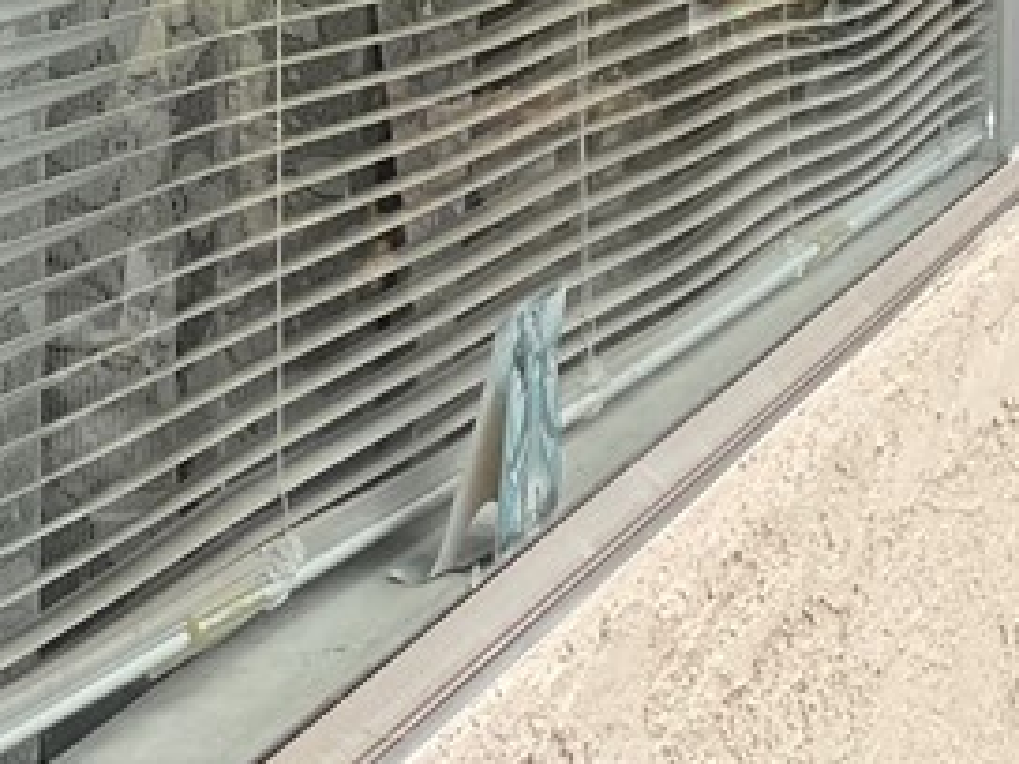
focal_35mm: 109
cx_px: 1776
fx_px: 3209
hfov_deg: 15.7
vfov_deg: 12.7
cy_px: -461
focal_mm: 3
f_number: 1.8
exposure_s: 1/1377
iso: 16
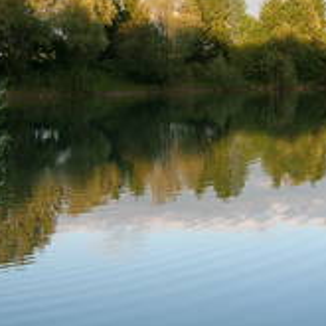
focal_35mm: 75
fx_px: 799
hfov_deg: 23.1
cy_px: 182
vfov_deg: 23.0
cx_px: 166
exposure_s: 1/118
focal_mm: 5.4
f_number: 2.8
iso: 50
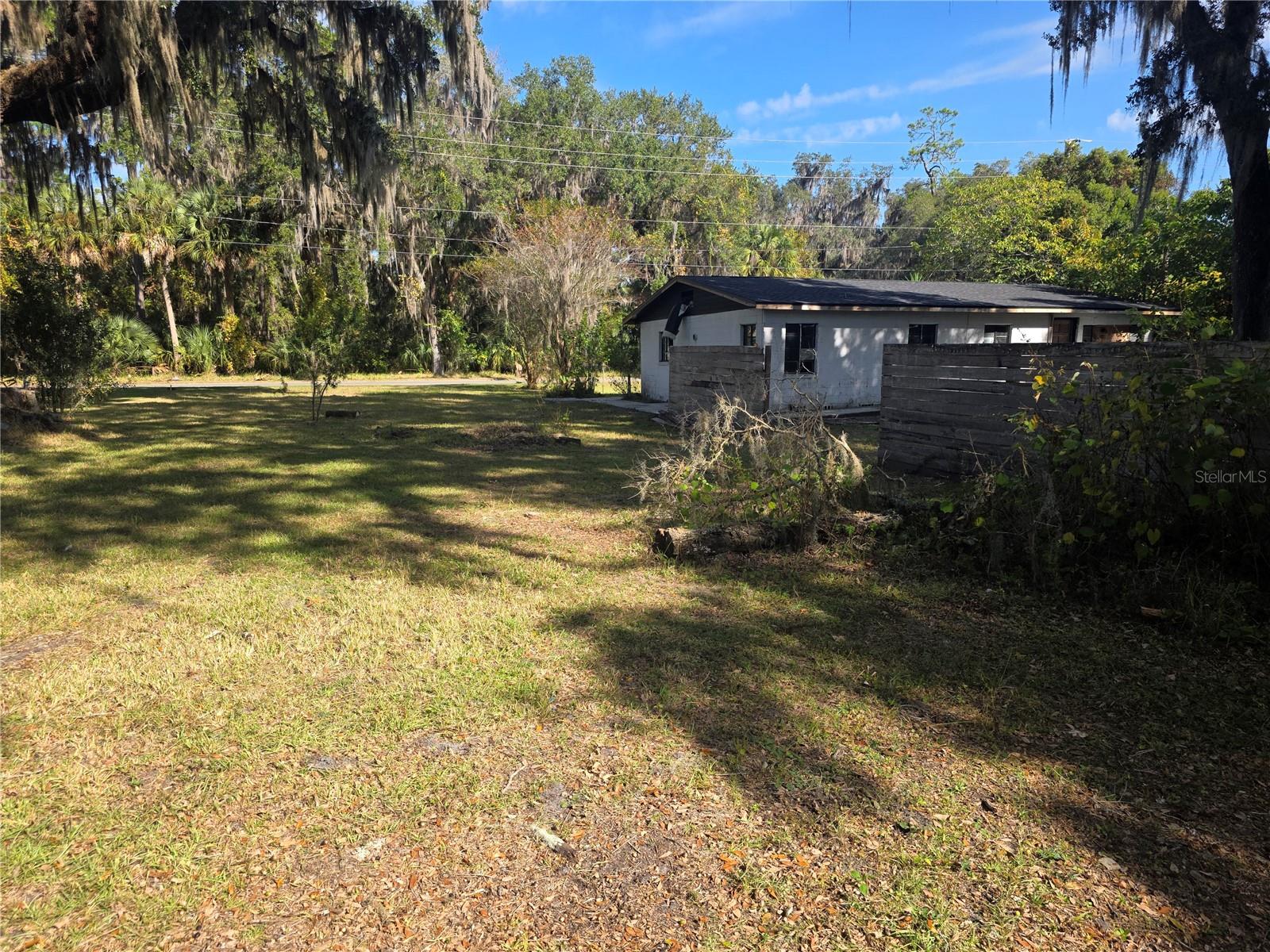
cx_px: 635
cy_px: 476
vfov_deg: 58.9
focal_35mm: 23
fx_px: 844
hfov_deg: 73.9
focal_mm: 6.3
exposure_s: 1/2169
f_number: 1.7
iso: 80
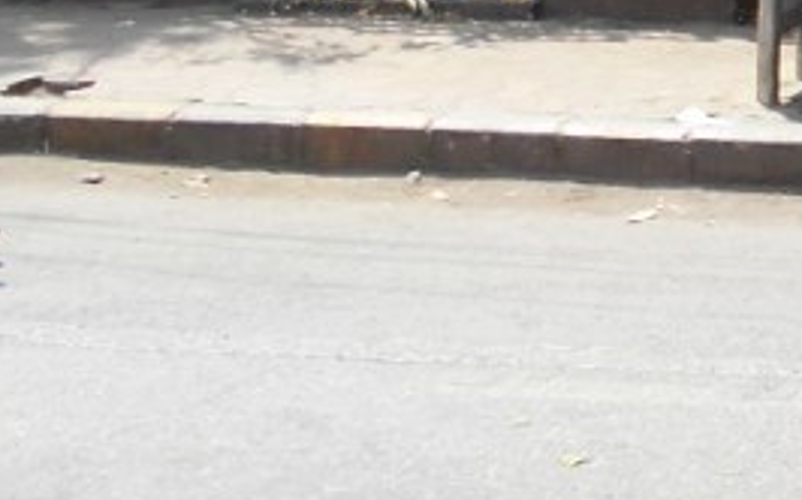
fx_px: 2316
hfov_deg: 17.1
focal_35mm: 106
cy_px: -377
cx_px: 1318
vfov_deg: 11.5
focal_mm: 4.6
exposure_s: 1/320
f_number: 3.2
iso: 80
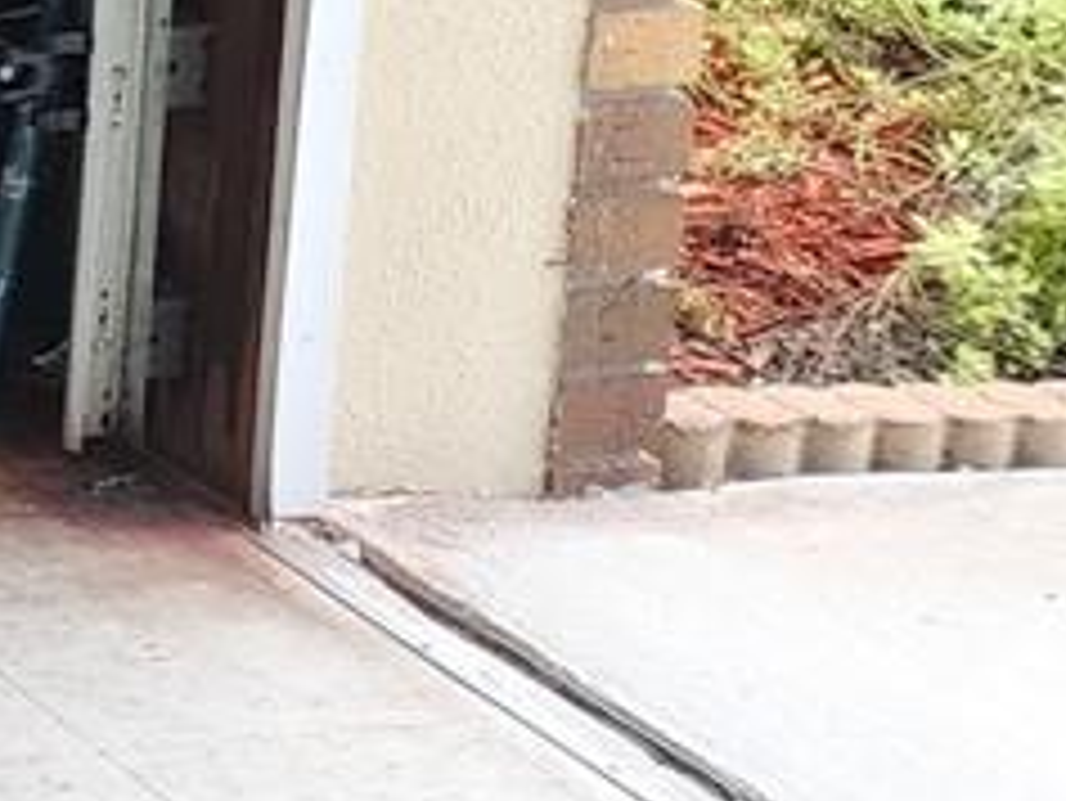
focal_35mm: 155
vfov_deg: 8.9
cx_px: -2384
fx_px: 4776
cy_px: -918
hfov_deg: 9.3
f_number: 1.8
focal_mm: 6.4
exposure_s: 1/180
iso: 100
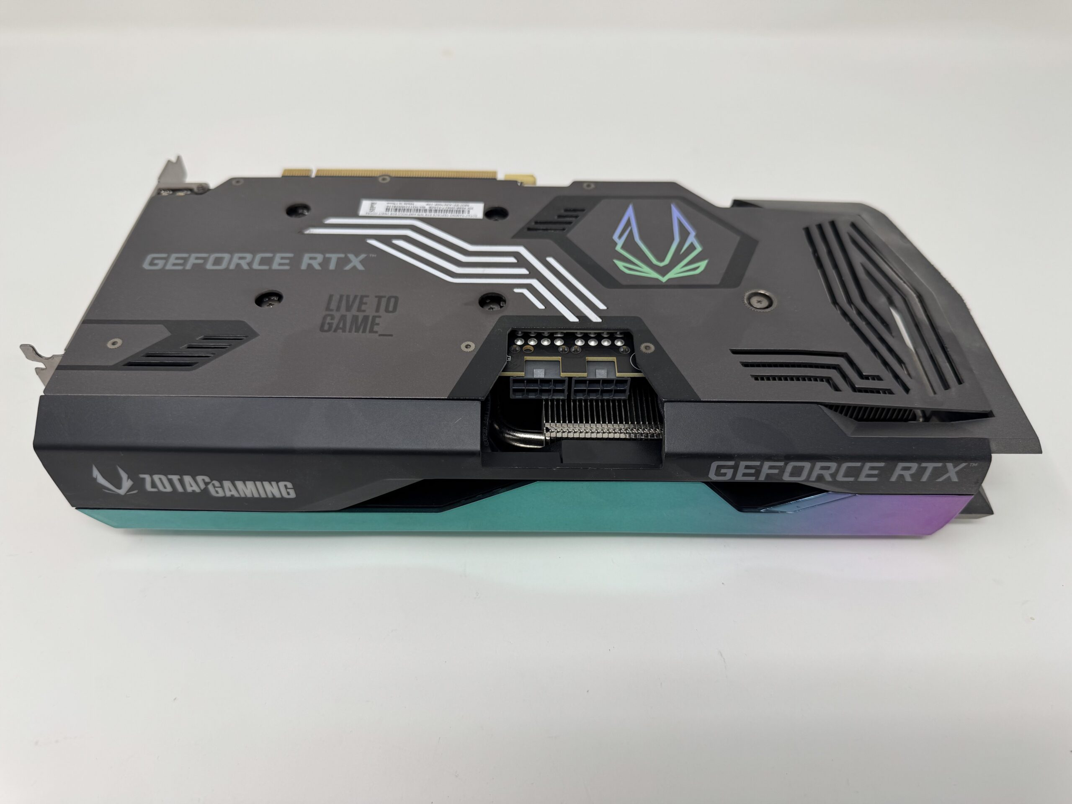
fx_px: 743
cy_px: 402
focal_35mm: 24
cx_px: 536
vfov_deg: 56.8
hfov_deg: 71.6
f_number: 1.78
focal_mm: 6.76
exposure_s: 1/364
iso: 80
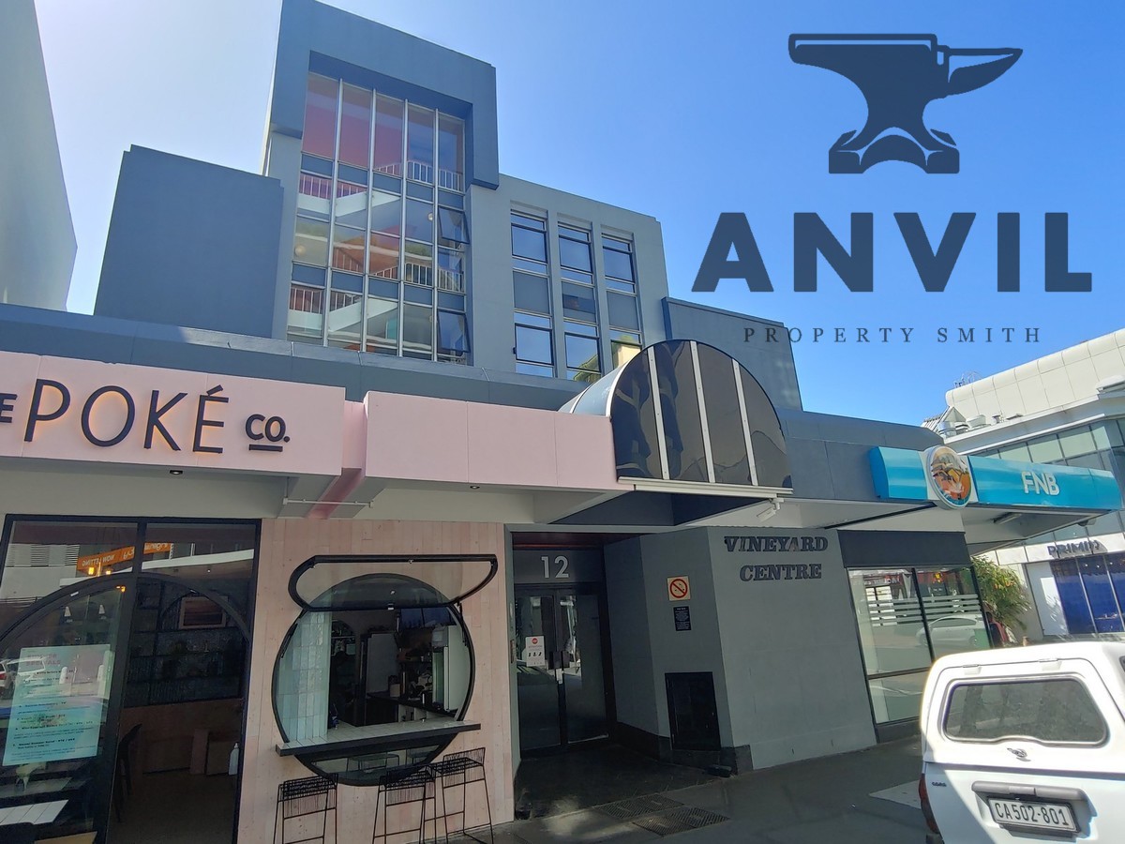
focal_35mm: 19
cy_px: 422
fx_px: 617
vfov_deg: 68.7
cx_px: 562
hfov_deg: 84.7
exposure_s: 1/431
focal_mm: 2.18
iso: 50
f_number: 1.9
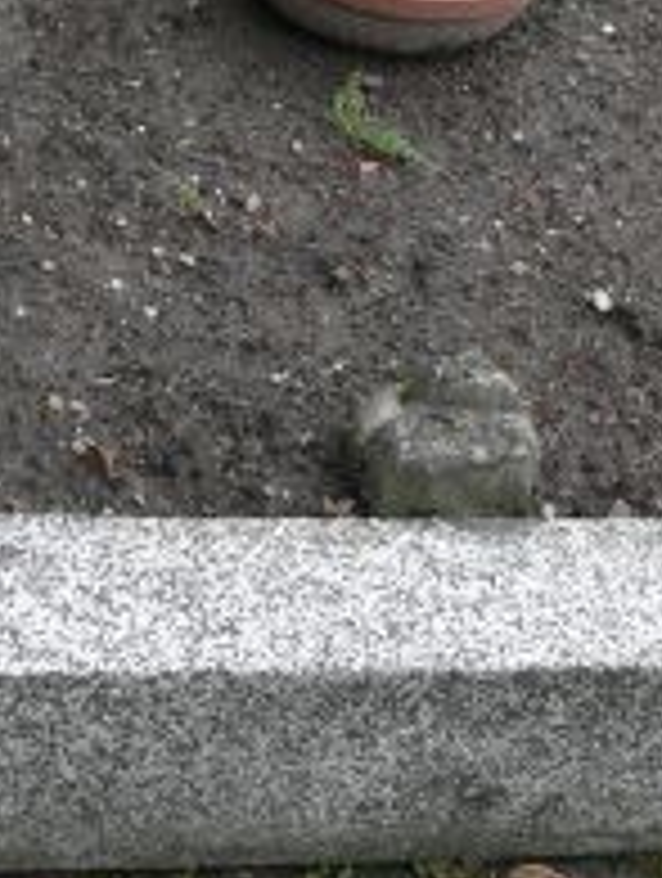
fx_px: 2186
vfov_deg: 22.3
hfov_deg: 17.2
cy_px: 135
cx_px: 414
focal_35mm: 86
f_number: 3.2
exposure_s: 1/100
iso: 100
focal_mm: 7.4
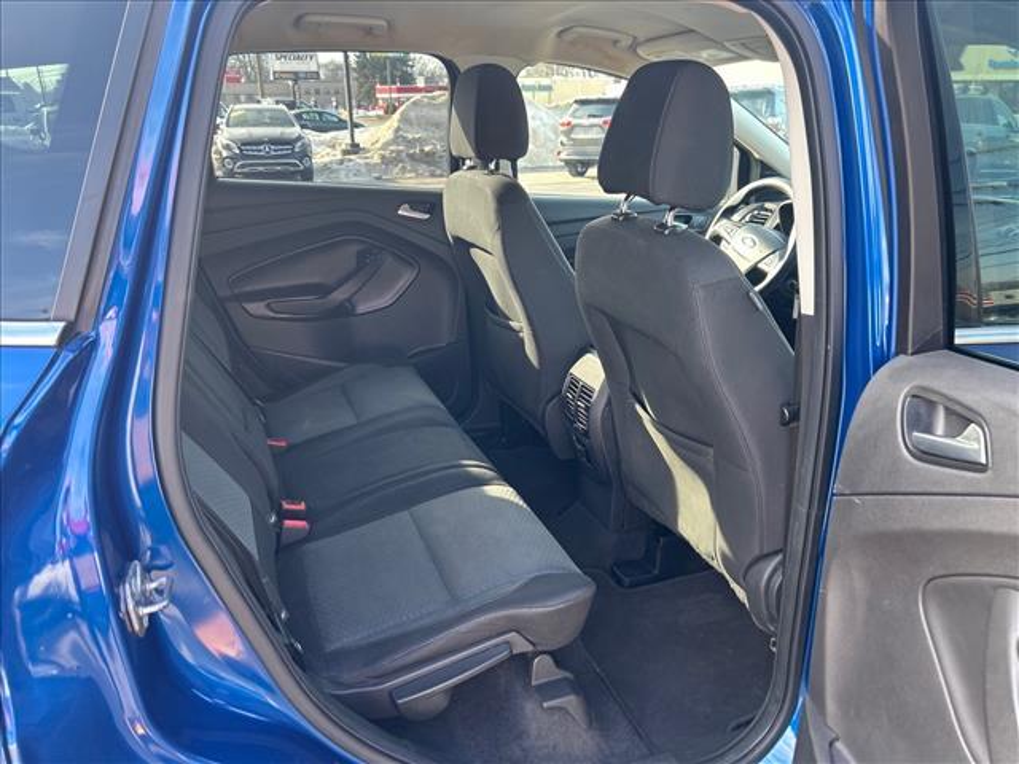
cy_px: 382
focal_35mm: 26
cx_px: 510
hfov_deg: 67.3
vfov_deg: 53.1
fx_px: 765
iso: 50
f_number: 1.5
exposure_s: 1/136
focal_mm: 5.7
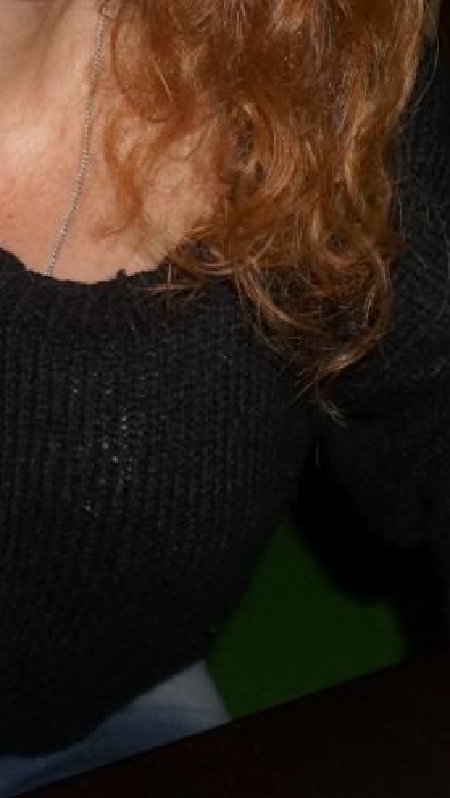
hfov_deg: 11.6
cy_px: 15
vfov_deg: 20.1
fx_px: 2182
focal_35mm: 103
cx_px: -15
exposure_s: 1/60
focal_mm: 20
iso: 800
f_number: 4
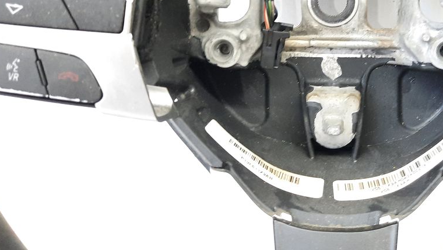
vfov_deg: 26.1
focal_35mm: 43
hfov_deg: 46.6
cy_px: -8
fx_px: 505
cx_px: 296
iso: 250
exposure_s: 1/33
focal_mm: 4.6
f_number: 2
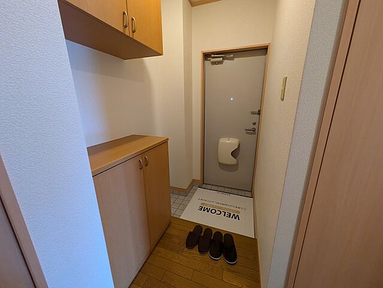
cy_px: 144
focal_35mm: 14
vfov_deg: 85.7
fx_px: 155
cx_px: 192
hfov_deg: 102.0
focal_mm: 1.83
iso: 286
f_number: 2.2
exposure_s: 1/25
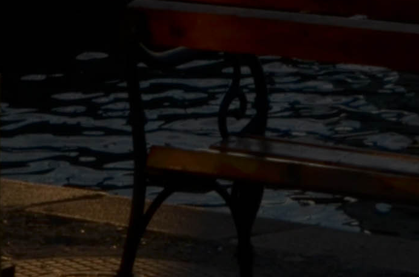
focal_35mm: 268
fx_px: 3106
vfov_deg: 4.8
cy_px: -659
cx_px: 425
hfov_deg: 7.7
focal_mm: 25
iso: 100
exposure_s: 1/320
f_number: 18
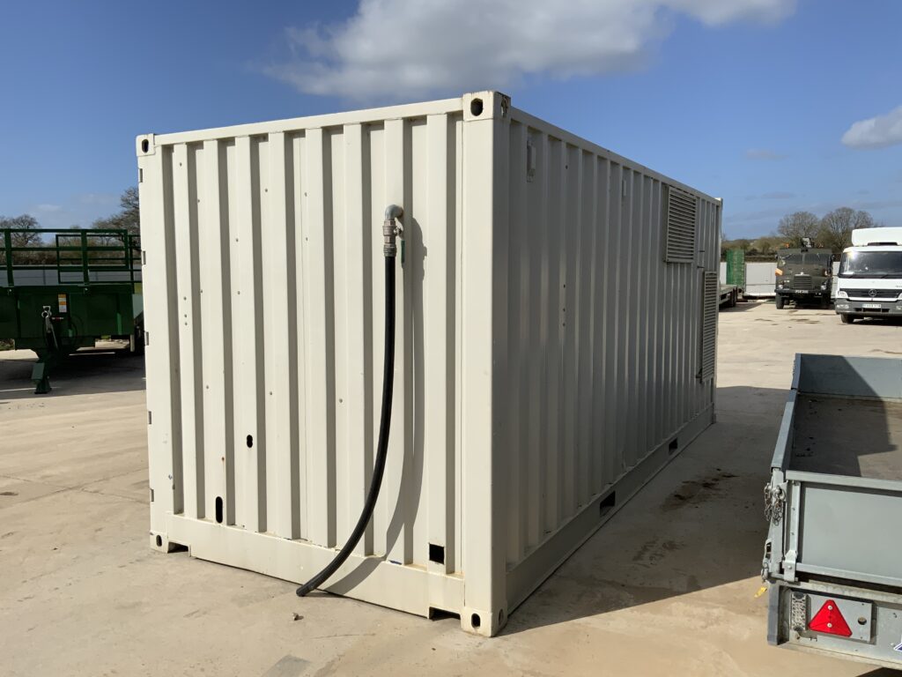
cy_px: 338
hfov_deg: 61.7
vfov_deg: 48.2
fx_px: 756
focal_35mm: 29
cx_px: 451
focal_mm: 3
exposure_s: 1/4405
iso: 20
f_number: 1.8
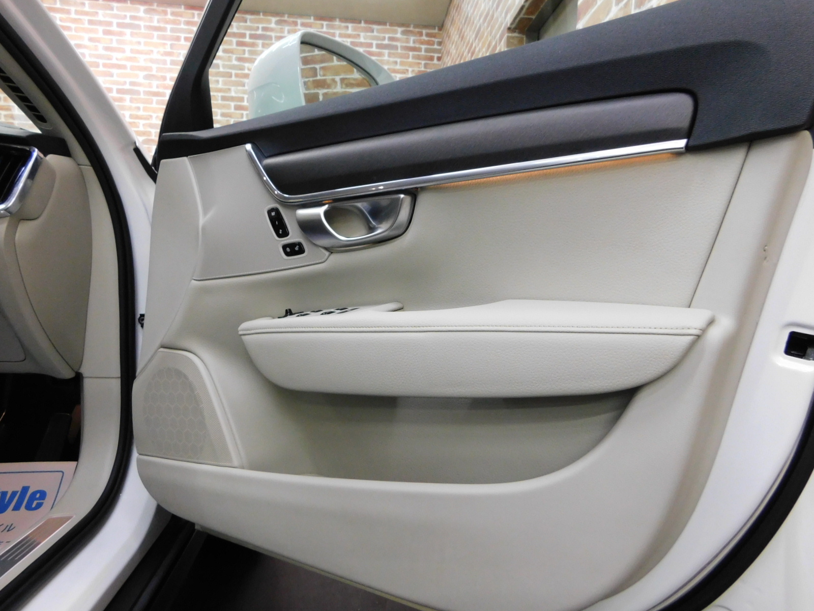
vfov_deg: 58.9
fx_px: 541
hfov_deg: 73.9
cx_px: 407
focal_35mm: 23
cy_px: 306
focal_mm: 4
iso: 400
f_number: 3
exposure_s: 1/30
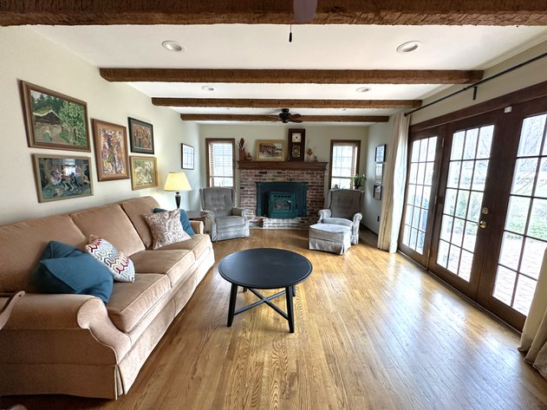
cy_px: 205
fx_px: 221
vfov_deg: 85.7
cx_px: 274
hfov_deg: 102.1
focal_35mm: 14
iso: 320
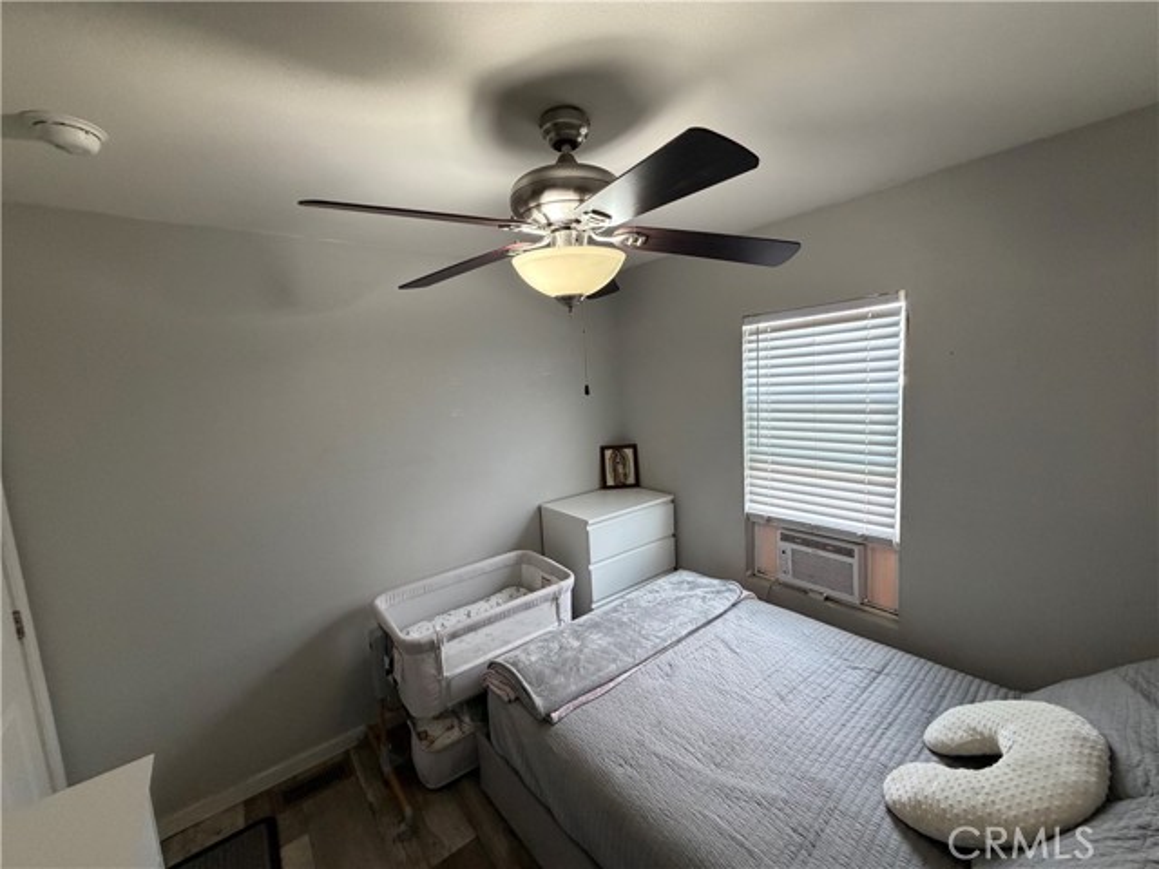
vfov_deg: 85.7
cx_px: 580
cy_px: 434
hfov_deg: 102.1
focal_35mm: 14
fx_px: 469
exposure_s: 1/120
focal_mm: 2.22
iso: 320
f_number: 2.2
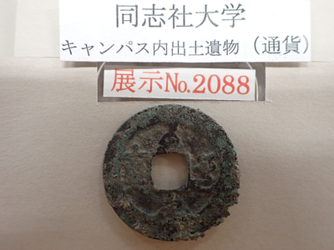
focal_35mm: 30
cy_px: 125
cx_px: 167
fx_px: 289
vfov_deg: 46.8
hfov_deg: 60.0
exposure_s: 1/125
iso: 800
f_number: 2.3
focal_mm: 5.4
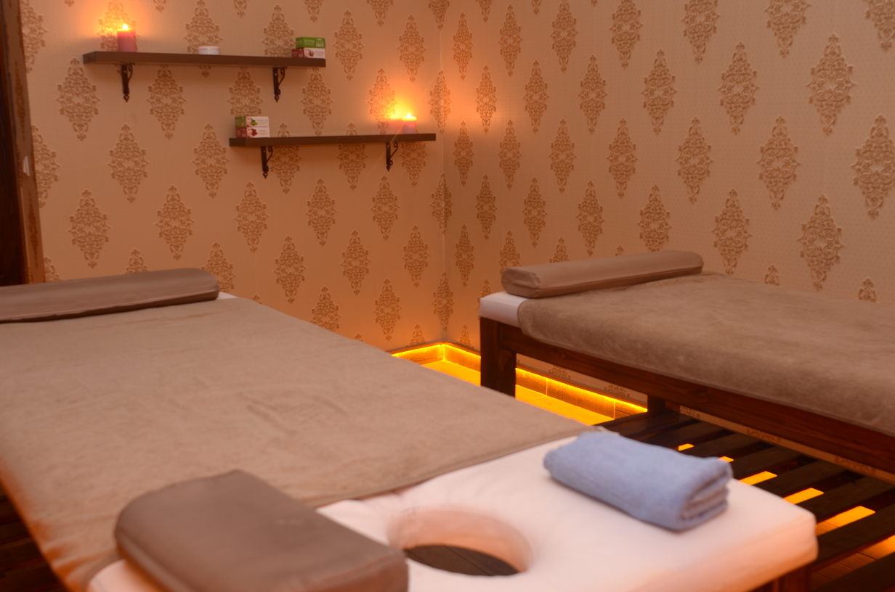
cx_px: 448
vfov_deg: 36.7
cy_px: 296
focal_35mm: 36
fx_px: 893
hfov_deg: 53.2
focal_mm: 24
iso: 100
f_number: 4.5
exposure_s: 1.6
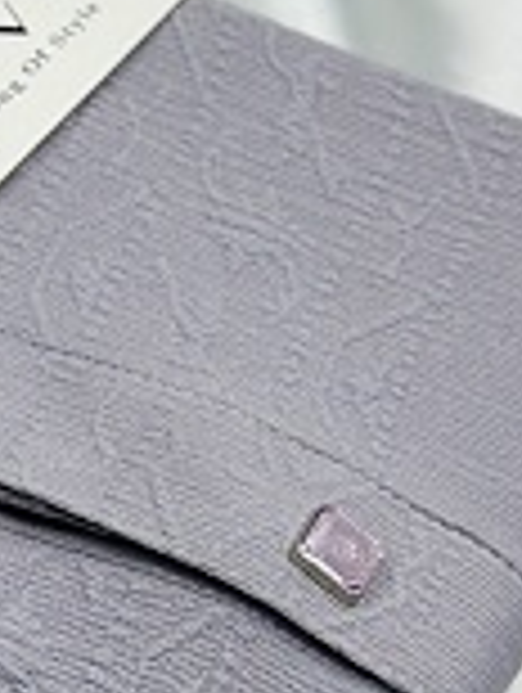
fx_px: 3990
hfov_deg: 7.2
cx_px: -540
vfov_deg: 9.9
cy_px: 360
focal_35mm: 199
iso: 80
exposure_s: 1/258
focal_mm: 6.86
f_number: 1.78
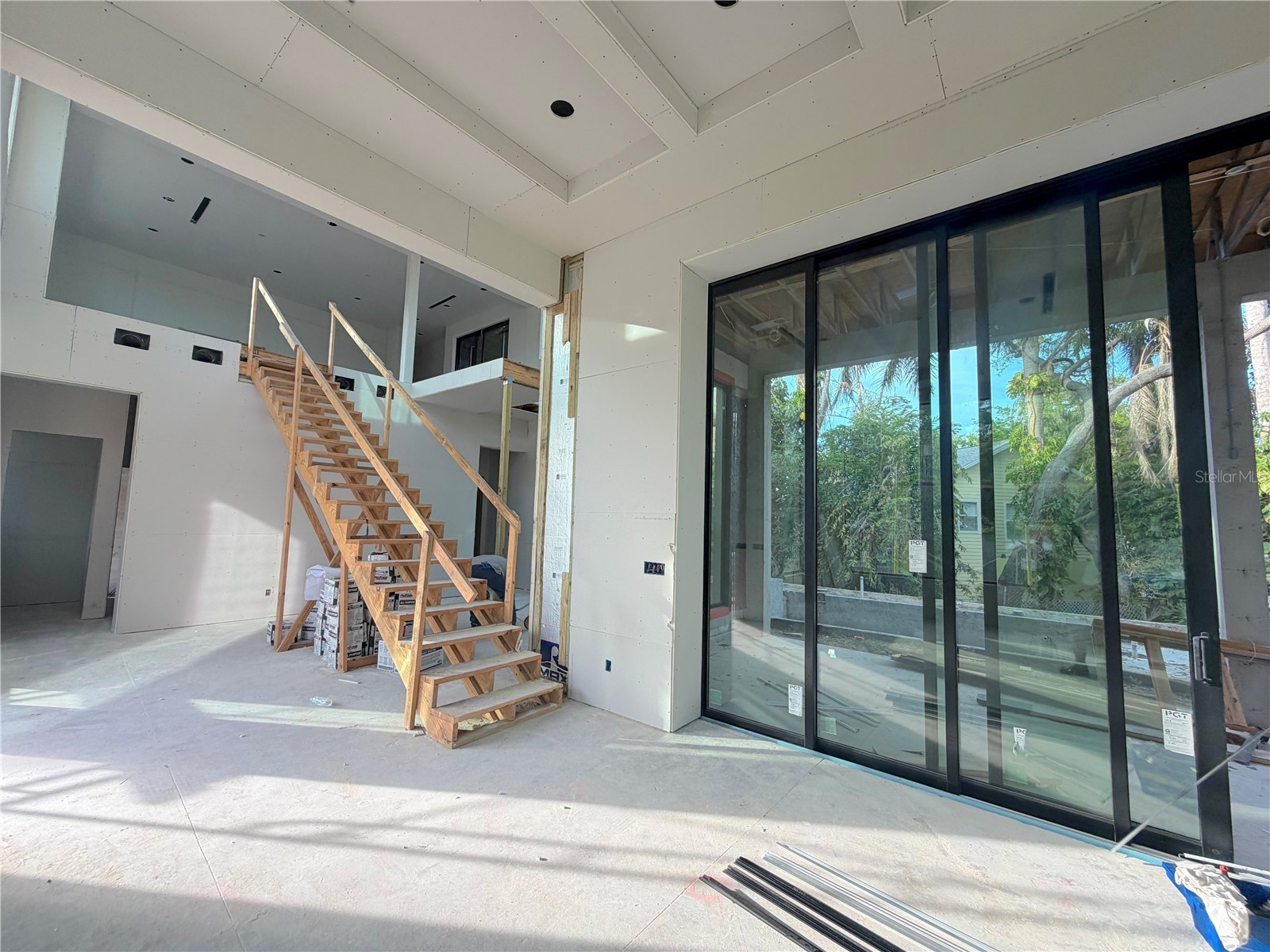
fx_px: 514
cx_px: 635
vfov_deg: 85.7
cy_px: 476
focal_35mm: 14
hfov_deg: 102.1
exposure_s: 1/125
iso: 40
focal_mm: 2.22
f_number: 2.2
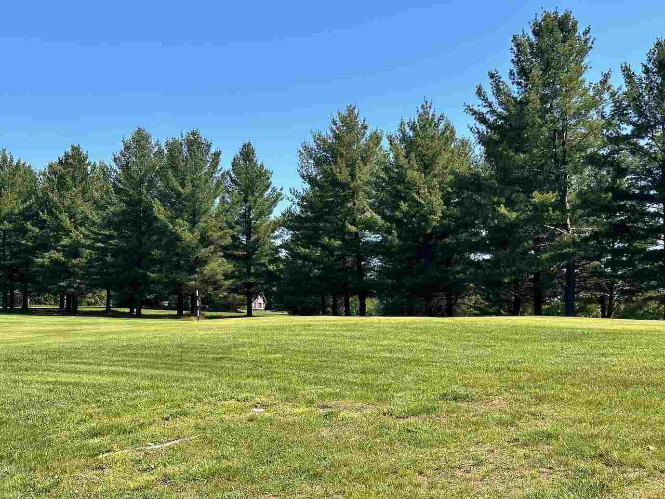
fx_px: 922
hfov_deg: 39.7
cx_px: 332
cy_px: 250
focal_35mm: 48
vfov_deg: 30.3
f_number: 1.78
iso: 64
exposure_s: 1/2532
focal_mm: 6.86
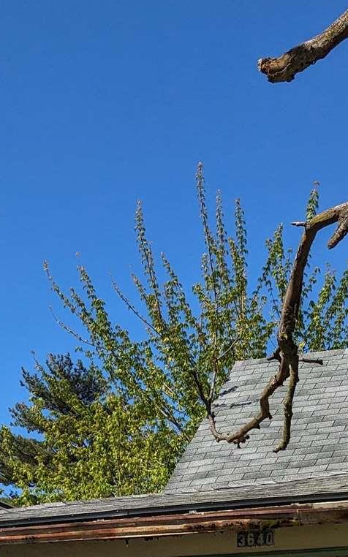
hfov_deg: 16.9
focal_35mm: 77
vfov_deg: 22.6
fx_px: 1169
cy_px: 802
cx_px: 230
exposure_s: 1/4184
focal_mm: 6.81
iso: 47
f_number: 1.85
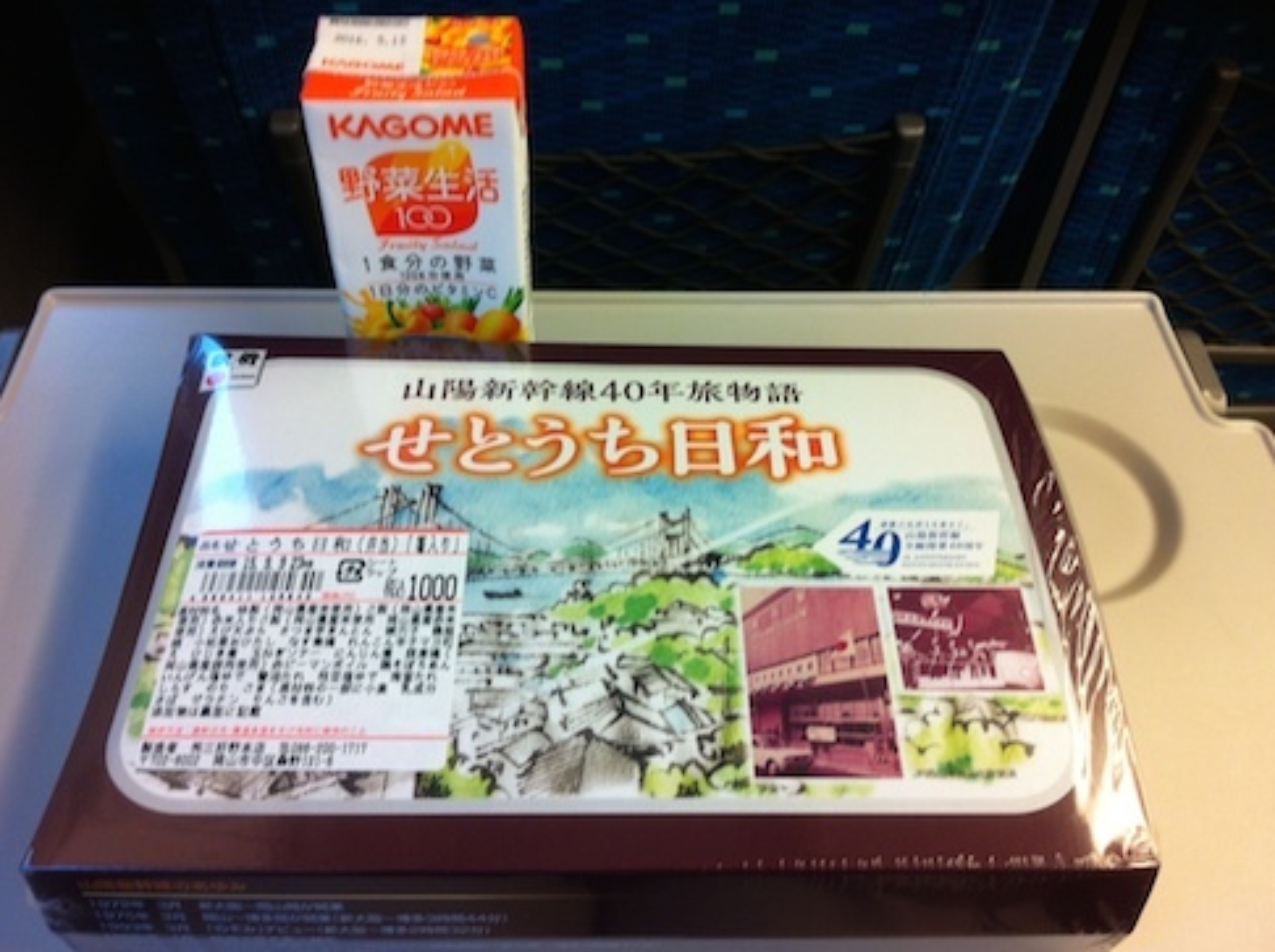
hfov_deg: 51.4
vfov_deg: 39.6
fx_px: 1324
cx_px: 648
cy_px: 484
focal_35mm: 36
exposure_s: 1/20
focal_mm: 3.85
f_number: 2.8
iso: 80
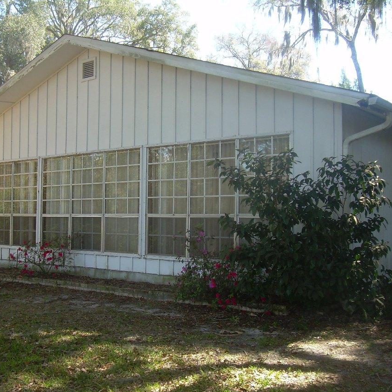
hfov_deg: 37.4
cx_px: 153
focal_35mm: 45
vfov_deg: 37.6
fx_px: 577
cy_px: 196
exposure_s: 1/162
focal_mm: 6.3
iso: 50
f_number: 2.8
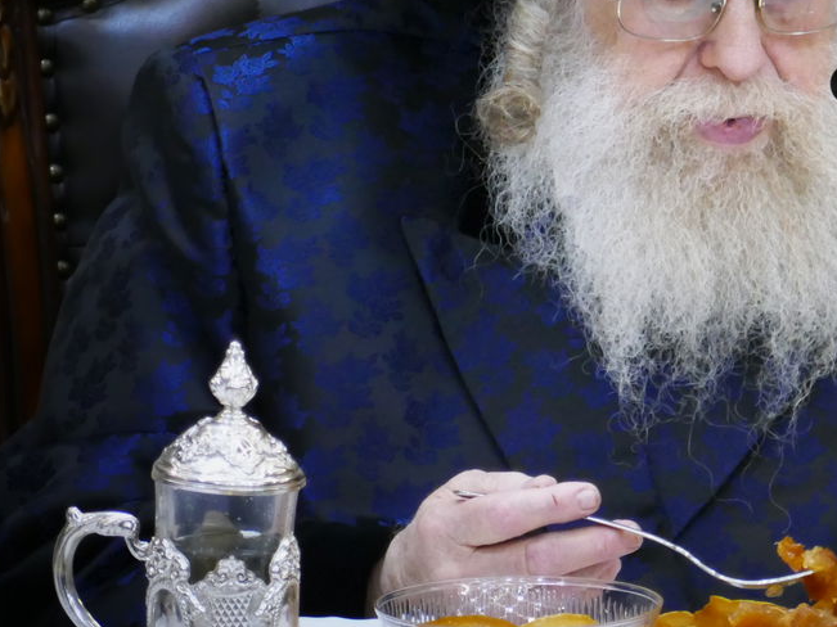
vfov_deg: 2.9
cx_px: 721
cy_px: 57
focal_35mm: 517
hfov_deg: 3.8
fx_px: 12499
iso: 1600
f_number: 5.9
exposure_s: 1/50
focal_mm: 91
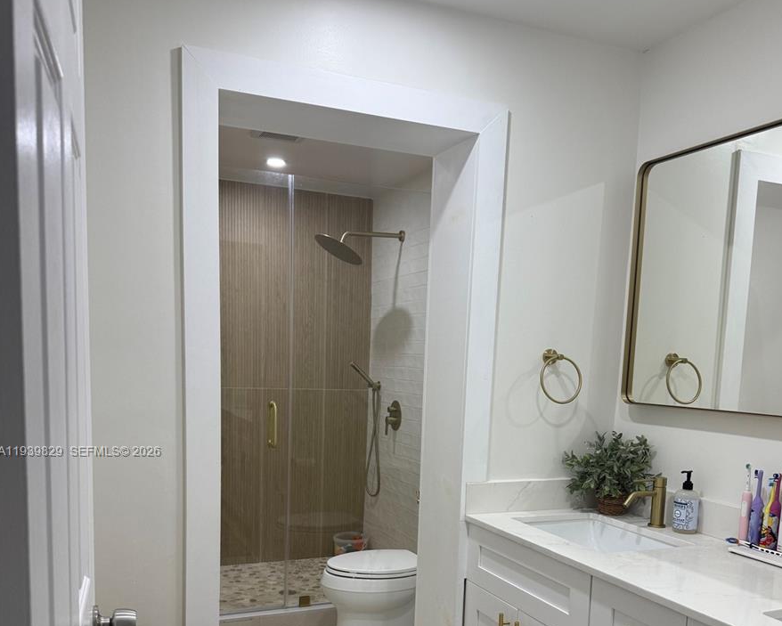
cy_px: 452
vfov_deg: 44.6
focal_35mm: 32
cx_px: 396
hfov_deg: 55.6
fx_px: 741
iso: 125
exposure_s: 1/120
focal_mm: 6.76
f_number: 1.78
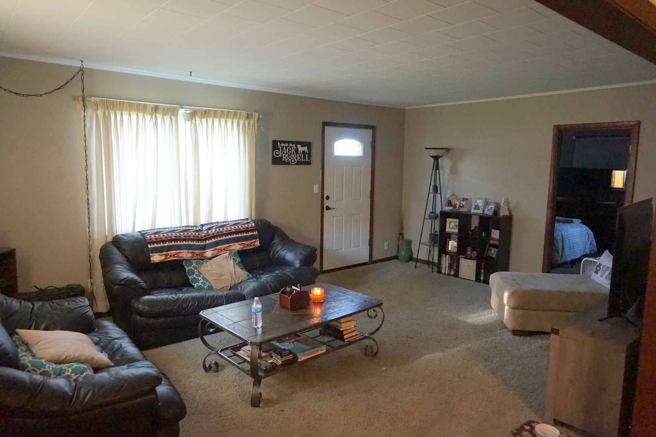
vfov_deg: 53.1
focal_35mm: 24
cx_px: 328
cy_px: 218
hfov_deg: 73.8
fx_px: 437
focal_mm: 16
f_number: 4
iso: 3200
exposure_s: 1/60
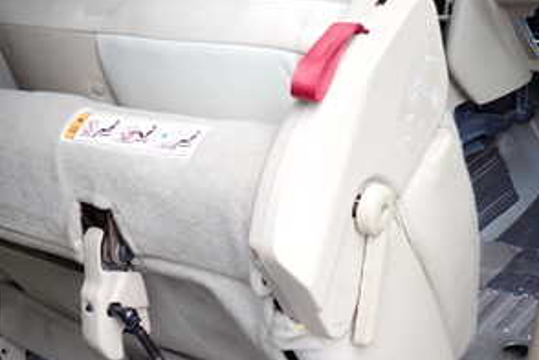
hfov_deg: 37.3
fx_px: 793
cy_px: 366
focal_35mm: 53
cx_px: 198
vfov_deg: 24.3
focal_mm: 4.5
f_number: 2
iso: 200
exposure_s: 1/40
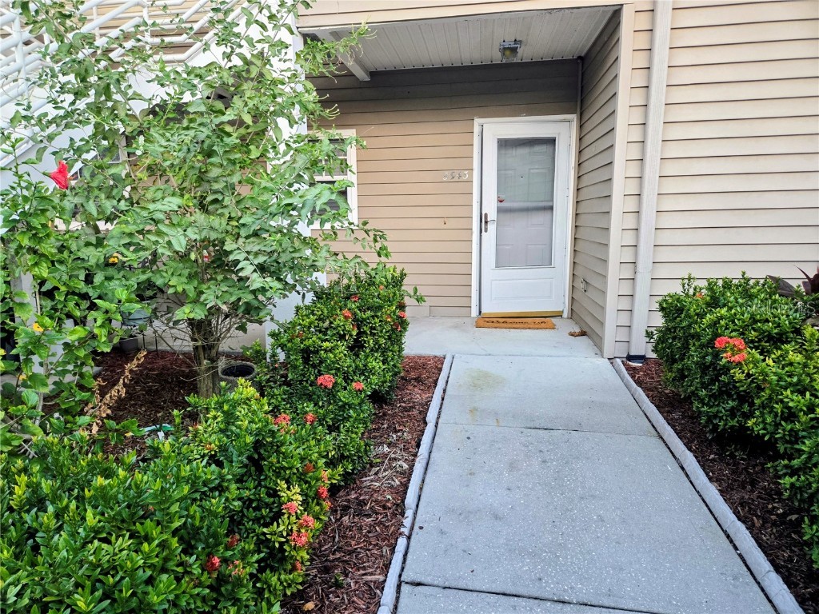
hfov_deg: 73.9
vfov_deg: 58.9
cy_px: 307
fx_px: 544
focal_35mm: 23
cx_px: 410
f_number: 1.8
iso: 160
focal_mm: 5.4
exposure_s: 1/120
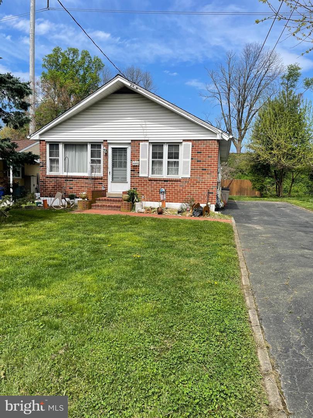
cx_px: 156
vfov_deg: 67.3
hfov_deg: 53.1
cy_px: 209
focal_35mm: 26
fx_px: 313
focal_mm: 4.2
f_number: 1.6
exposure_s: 1/3300
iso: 32
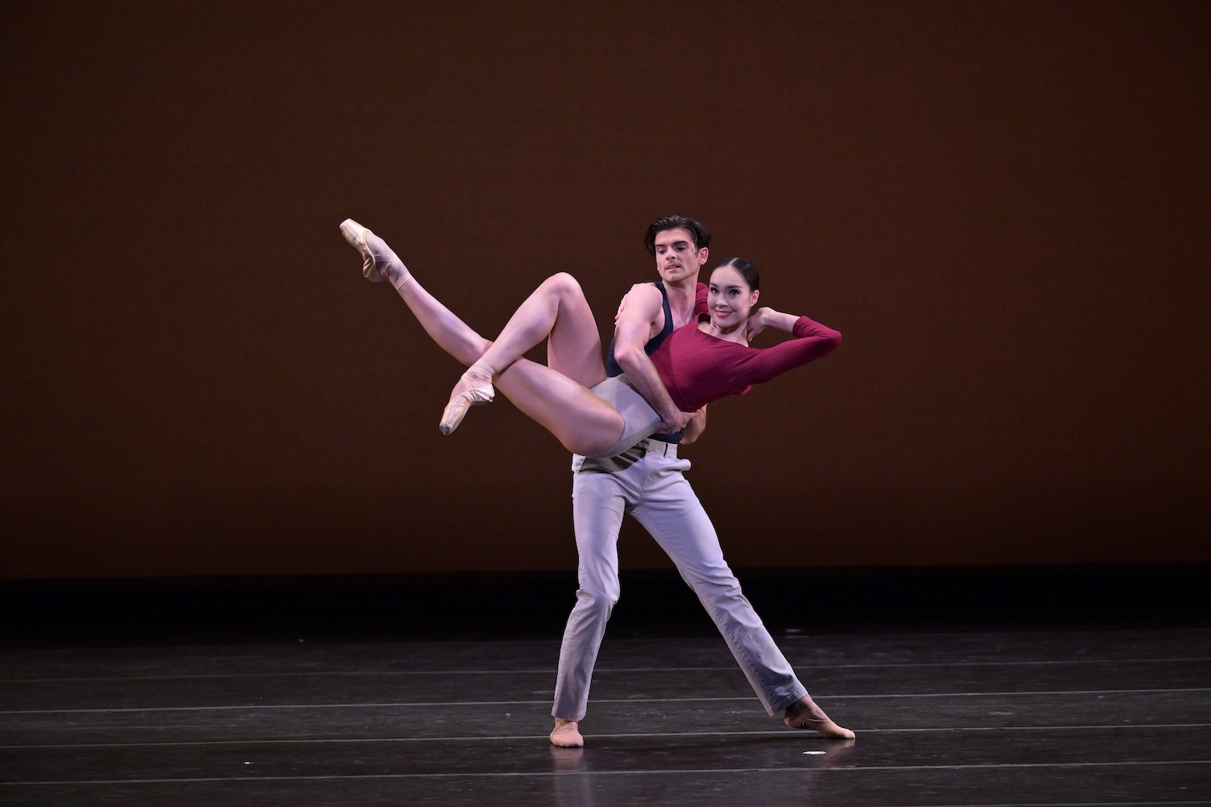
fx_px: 11773
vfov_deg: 3.9
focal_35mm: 350
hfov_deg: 5.9
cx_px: 606
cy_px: 404
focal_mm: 350
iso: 3200
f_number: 4
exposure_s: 1/500
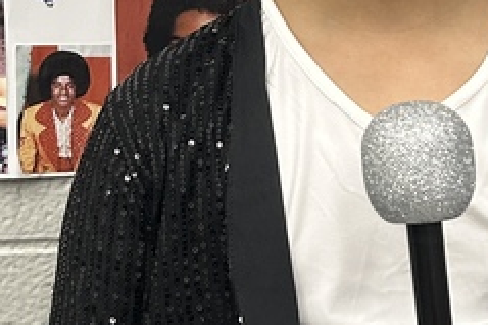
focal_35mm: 116
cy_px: 94
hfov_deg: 17.7
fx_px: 1571
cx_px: 249
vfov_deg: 11.8
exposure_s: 1/60
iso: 160
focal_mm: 5.7
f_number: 1.5
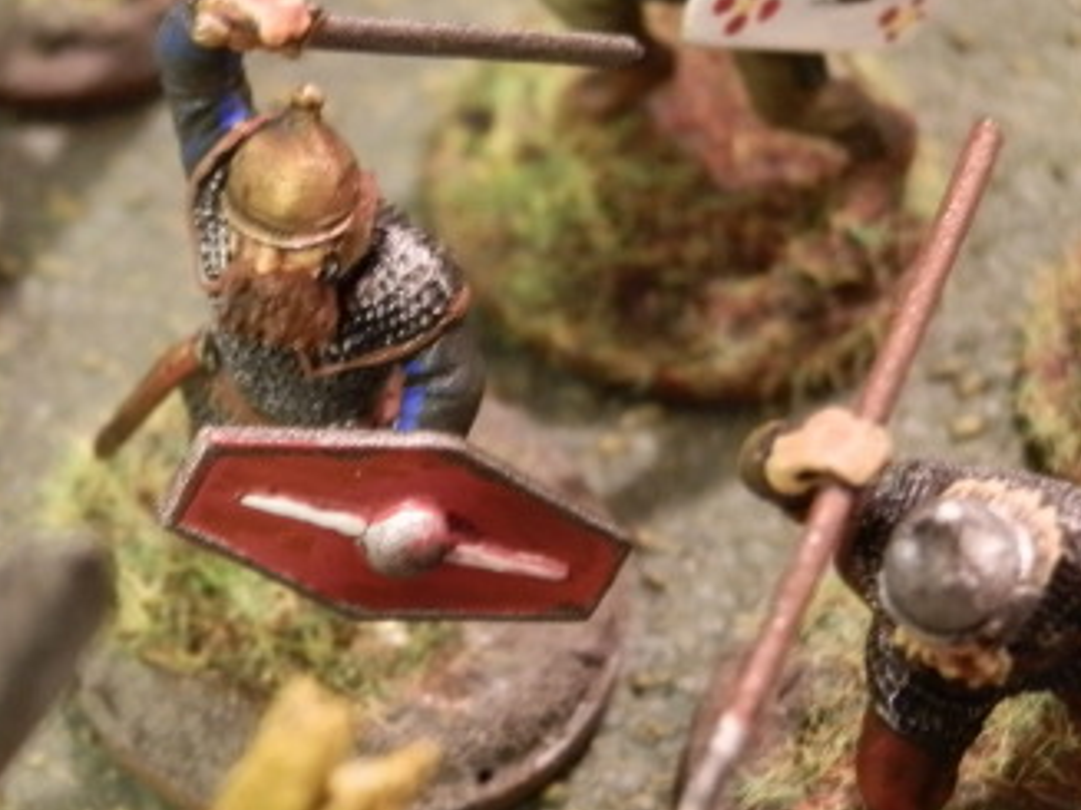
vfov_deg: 14.8
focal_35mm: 100
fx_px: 3122
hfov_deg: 19.6
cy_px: 284
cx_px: 321
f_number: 3.7
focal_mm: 10.99
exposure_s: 1/6
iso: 400
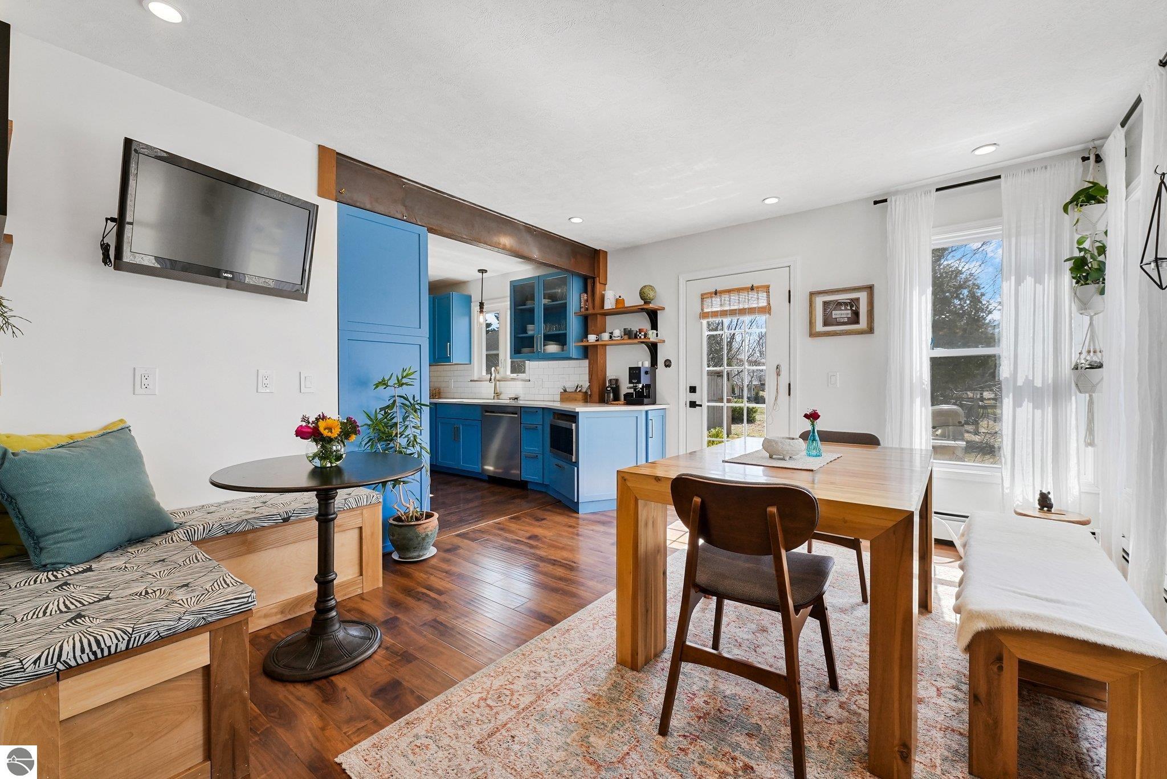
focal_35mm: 14
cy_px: 390
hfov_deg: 104.2
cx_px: 584
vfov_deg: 81.3
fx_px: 454
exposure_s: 1/160
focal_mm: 14
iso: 2000
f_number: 10
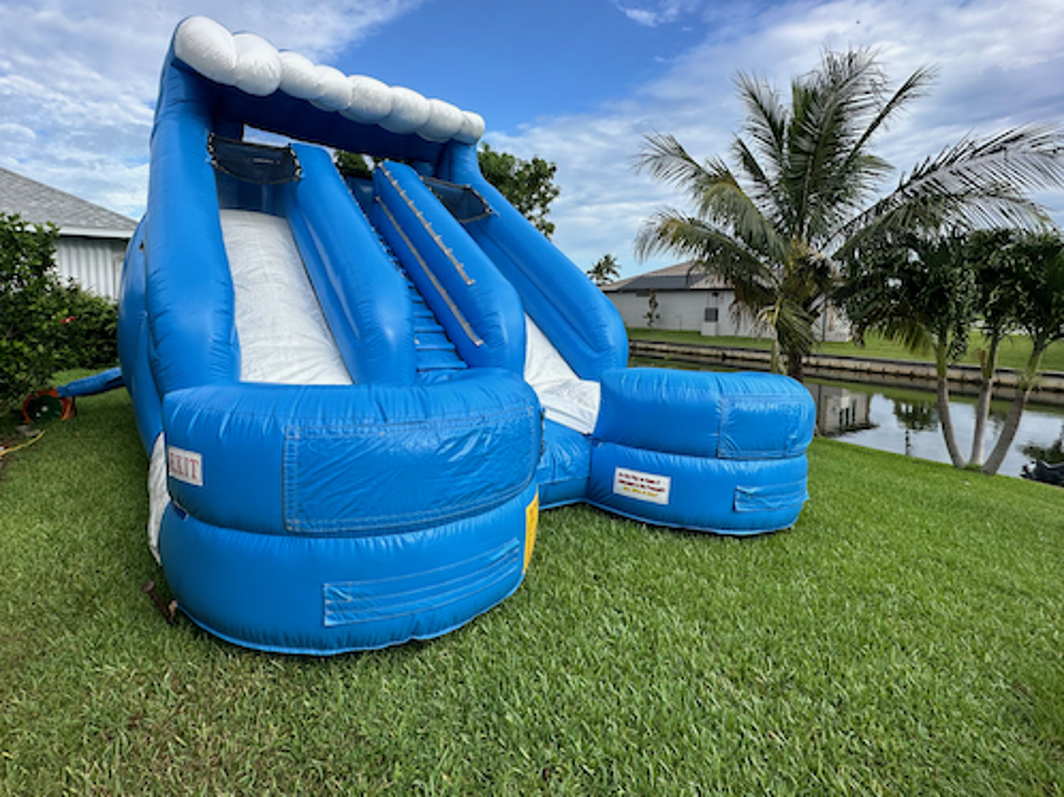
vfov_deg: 71.3
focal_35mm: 18
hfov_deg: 87.6
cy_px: 348
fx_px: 553
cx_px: 489
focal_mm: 2.22
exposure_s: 1/1006
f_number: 2.2
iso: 50
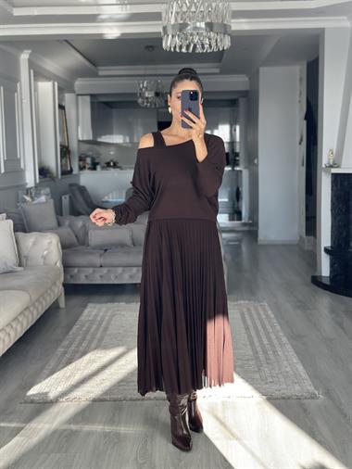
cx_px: 176
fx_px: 650
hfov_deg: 30.3
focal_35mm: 48
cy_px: 234
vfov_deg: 39.6
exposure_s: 1/215
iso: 80
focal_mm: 6.86
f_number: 1.78
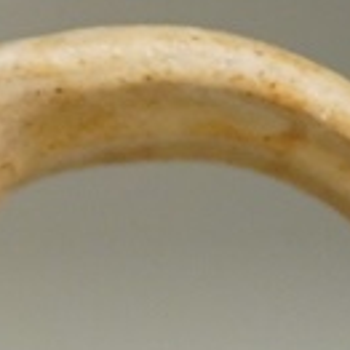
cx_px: -423
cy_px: 700
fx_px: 3752
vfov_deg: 5.2
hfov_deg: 5.2
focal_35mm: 328
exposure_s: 1/160
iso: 2500
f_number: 7.1
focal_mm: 30
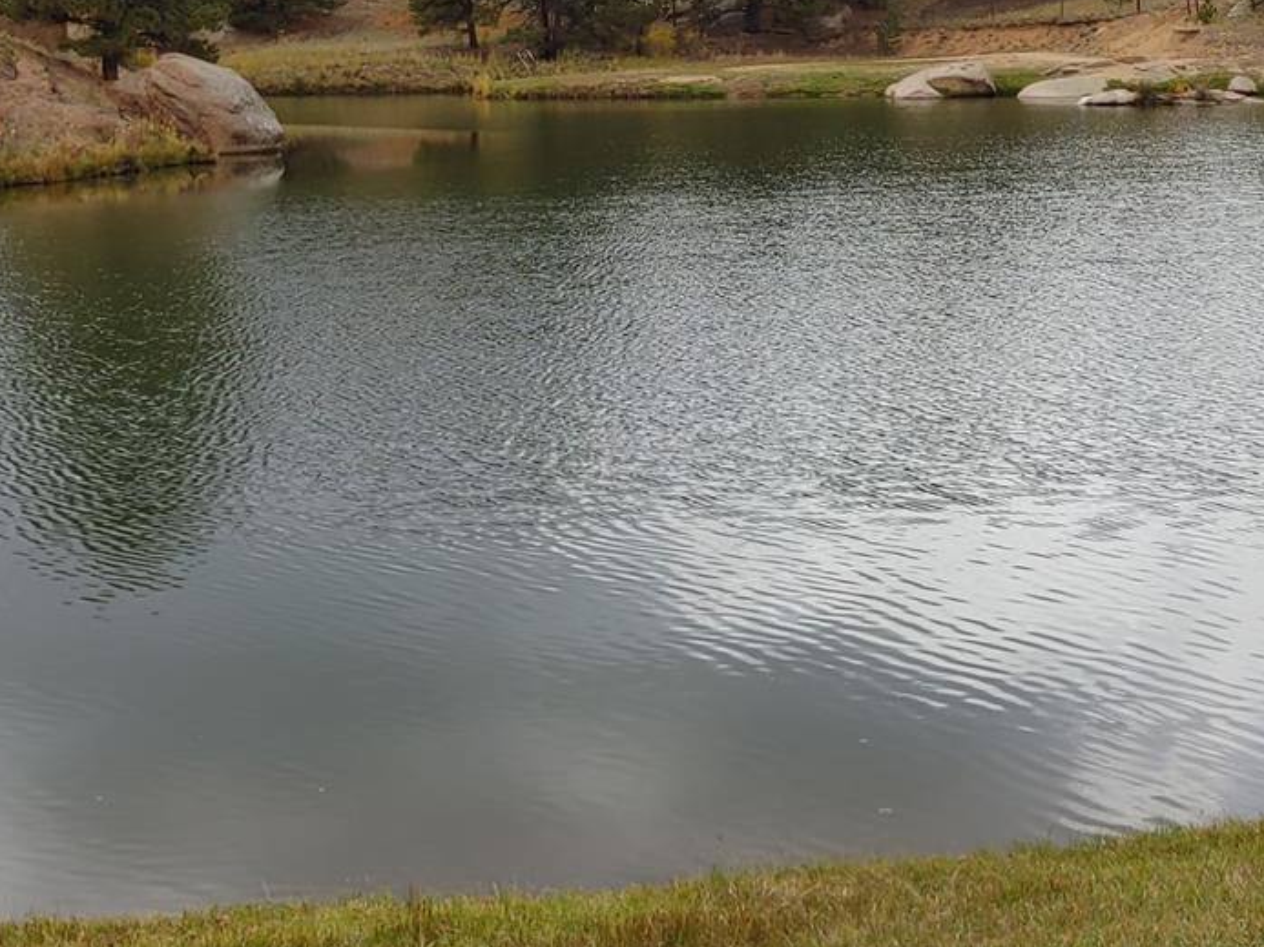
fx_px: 2482
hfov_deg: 28.3
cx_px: 392
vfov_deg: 21.5
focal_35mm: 68
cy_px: 340
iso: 50
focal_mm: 5.58
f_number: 1.8
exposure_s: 1/769
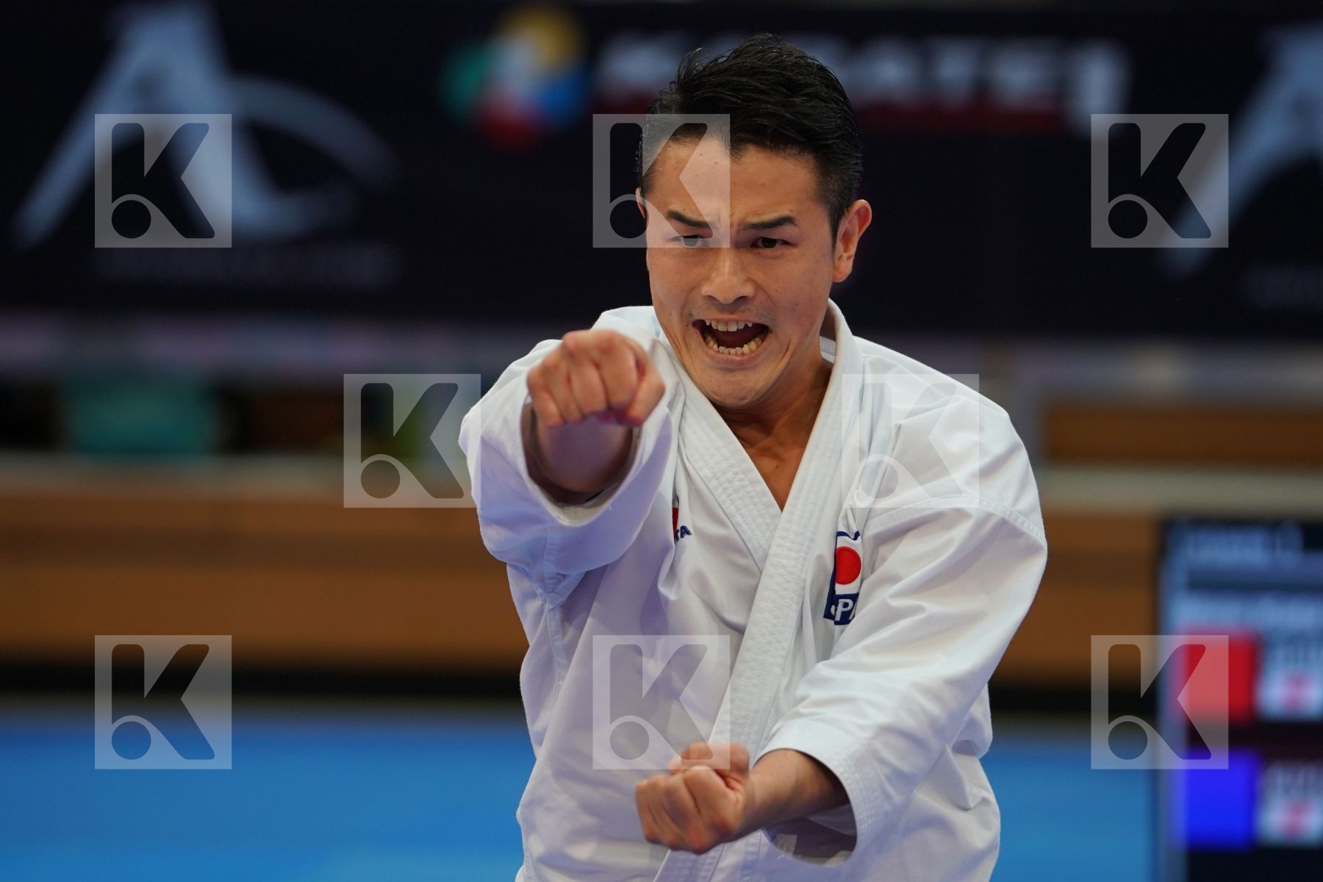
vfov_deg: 4.7
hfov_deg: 7.1
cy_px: 441
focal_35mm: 292
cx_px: 662
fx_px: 10730
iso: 640
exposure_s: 1/500
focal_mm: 195
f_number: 2.8
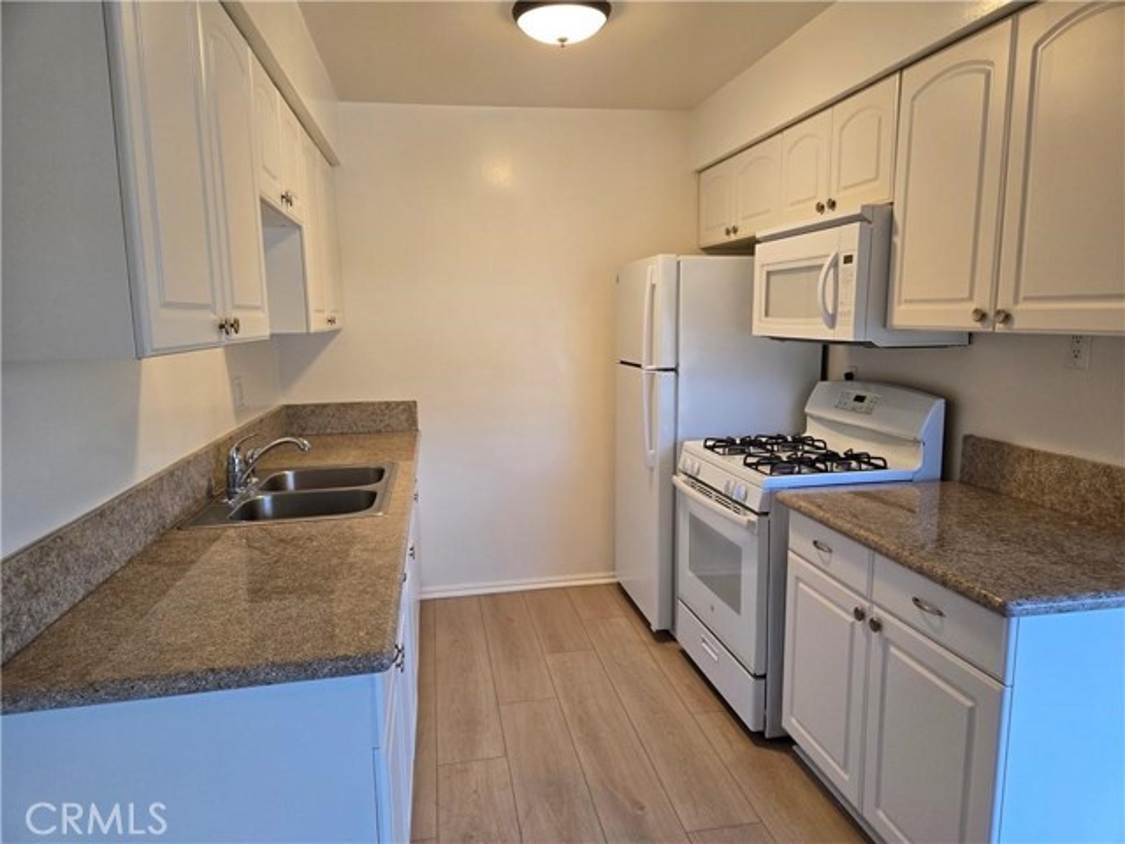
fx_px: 747
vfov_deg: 58.9
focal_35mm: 23
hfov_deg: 73.9
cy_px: 422
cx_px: 562
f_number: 1.8
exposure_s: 1/120
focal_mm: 5.4
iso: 160
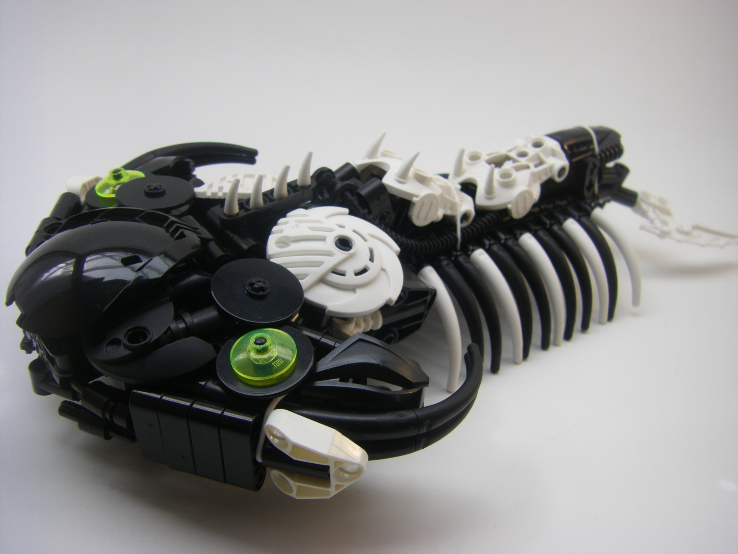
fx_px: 831
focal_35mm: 39
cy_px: 273
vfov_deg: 36.8
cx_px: 378
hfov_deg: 47.9
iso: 64
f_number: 3.5
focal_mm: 6.3
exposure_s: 1/60
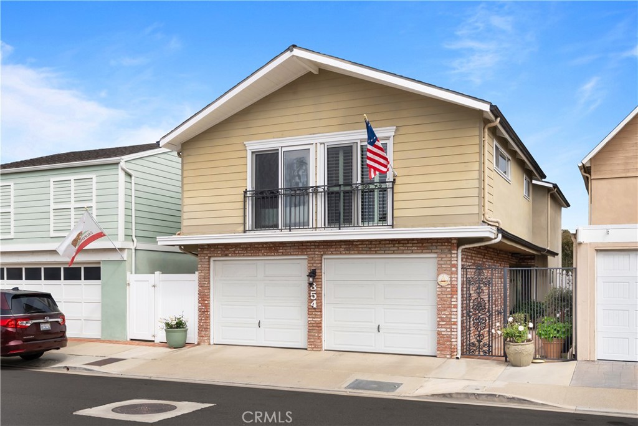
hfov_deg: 54.4
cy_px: 213
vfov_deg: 37.9
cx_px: 319
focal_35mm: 35
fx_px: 620
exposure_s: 1/400
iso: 640
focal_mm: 35
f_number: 9
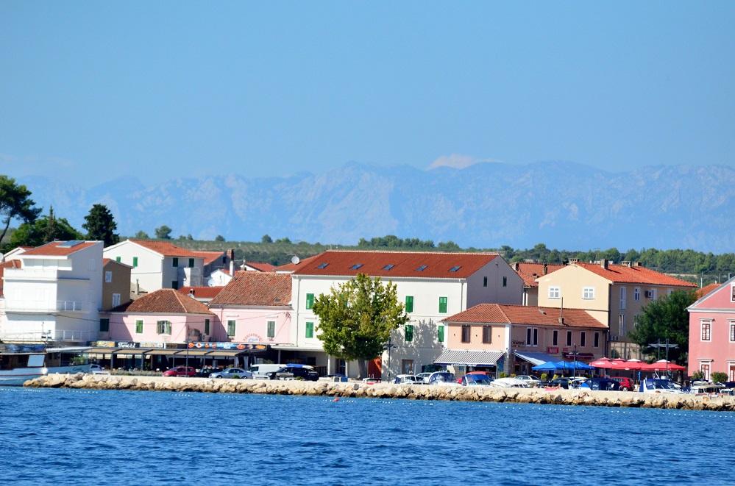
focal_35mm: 330
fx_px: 6721
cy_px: 243
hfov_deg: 6.3
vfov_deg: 4.1
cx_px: 368
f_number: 5.6
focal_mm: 220
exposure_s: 1/8000
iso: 1250
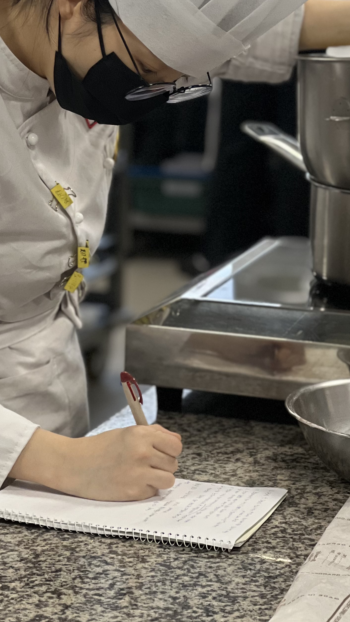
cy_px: 165
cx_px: 176
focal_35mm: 135
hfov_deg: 9.0
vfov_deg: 15.8
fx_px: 2227
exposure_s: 1/120
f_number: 2.8
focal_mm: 9
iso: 250
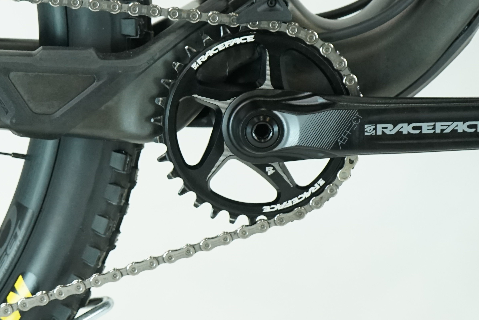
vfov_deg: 11.9
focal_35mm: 115
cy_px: 156
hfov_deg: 17.4
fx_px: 1530
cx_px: 6
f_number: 5.6
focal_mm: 46
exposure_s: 1/200
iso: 1600
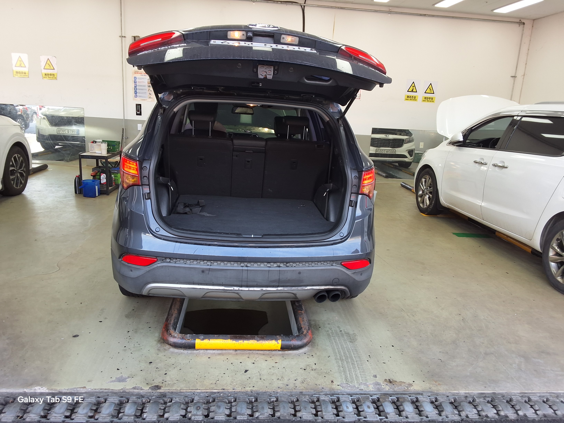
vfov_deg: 49.7
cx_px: 282
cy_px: 212
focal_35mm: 28
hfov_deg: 63.4
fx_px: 456
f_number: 1.9
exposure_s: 1/120
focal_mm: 2.91
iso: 40
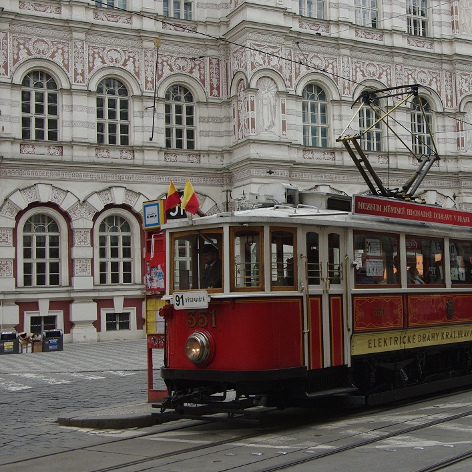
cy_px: 238
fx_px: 802
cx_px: 356
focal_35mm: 52
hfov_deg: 32.2
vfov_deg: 32.8
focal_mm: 24
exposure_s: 1/400
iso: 400
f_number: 7.1
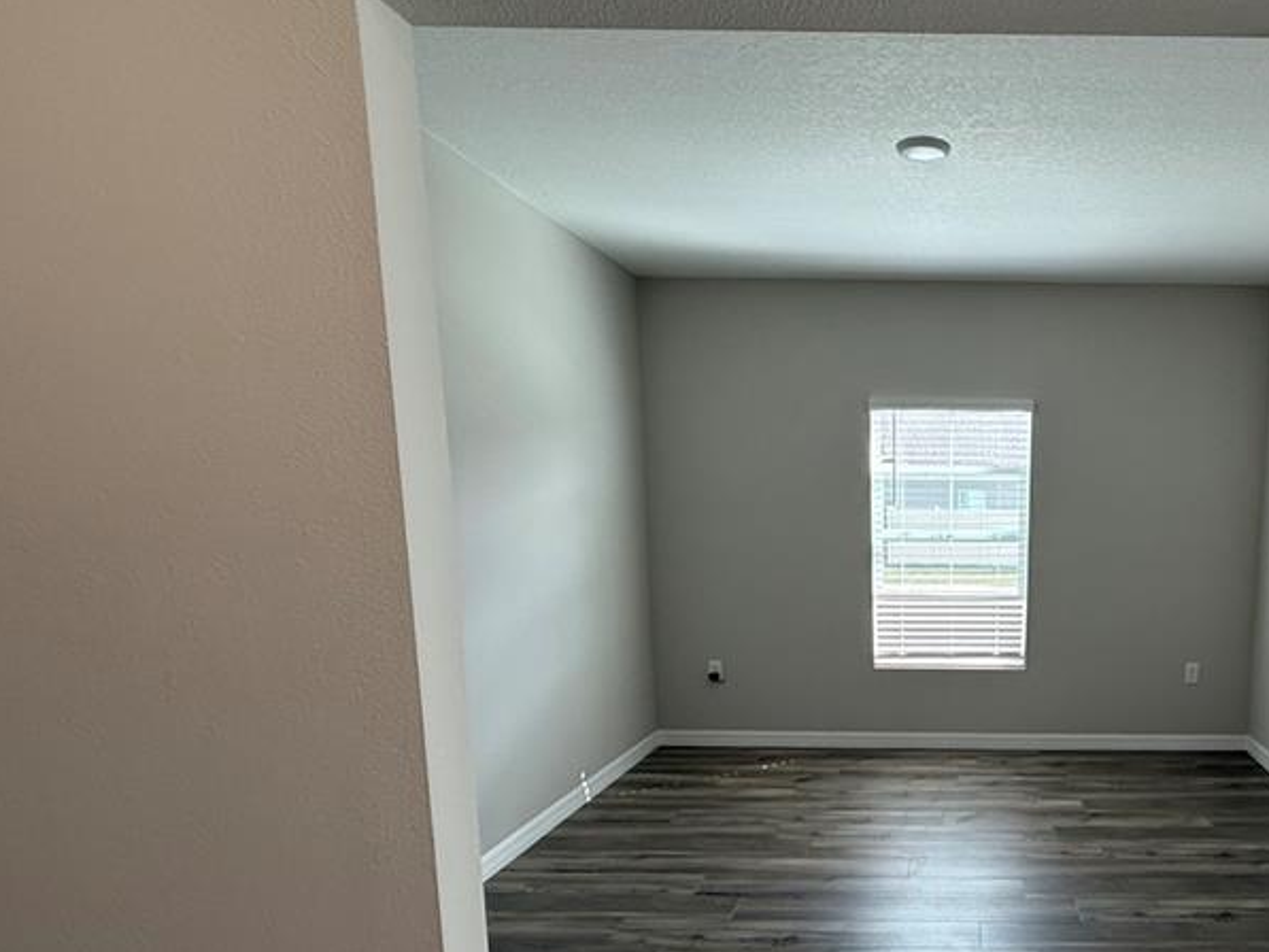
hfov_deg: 66.4
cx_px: 976
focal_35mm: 24
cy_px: 638
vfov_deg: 55.6
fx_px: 880
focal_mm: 2.22
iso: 160
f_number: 2.2
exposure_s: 1/120
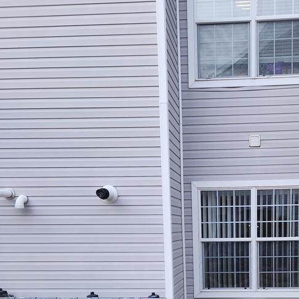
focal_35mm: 45
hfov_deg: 36.7
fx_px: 440
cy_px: 273
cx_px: 224
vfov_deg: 35.2
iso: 16
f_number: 1.8
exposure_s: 1/120
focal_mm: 6.4
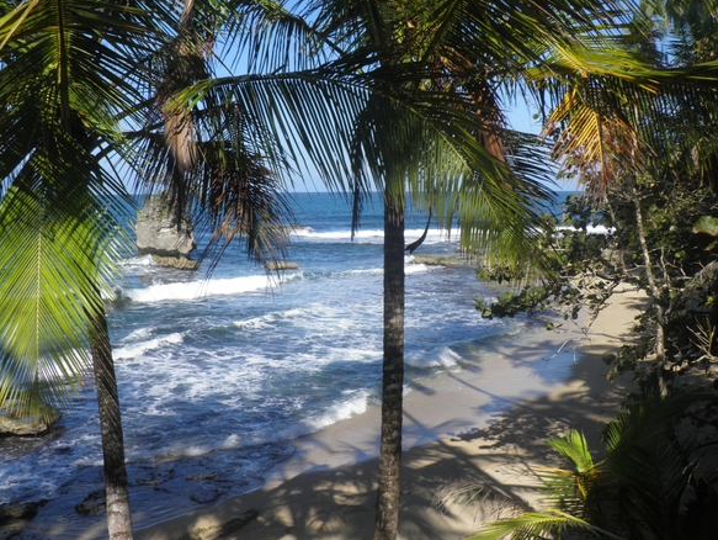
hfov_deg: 51.3
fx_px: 747
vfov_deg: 39.7
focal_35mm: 36
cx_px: 350
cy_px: 270
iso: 50
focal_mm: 6.3
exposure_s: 1/320
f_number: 5.5
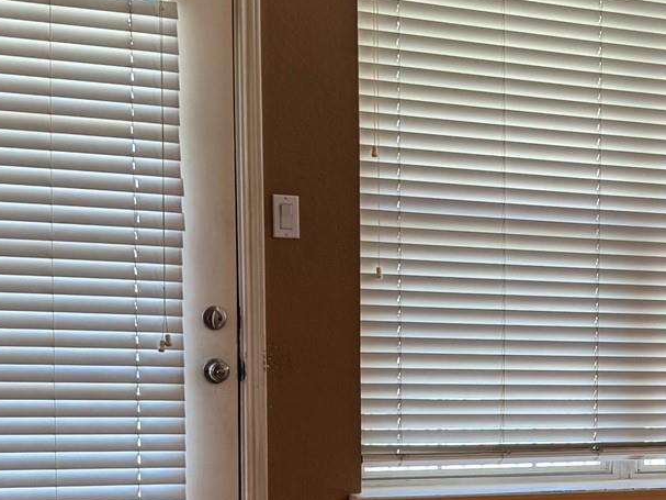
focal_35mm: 81
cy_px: 469
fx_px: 1558
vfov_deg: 17.9
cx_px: 669
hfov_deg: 23.1
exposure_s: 1/120
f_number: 1.78
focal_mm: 6.76
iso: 200
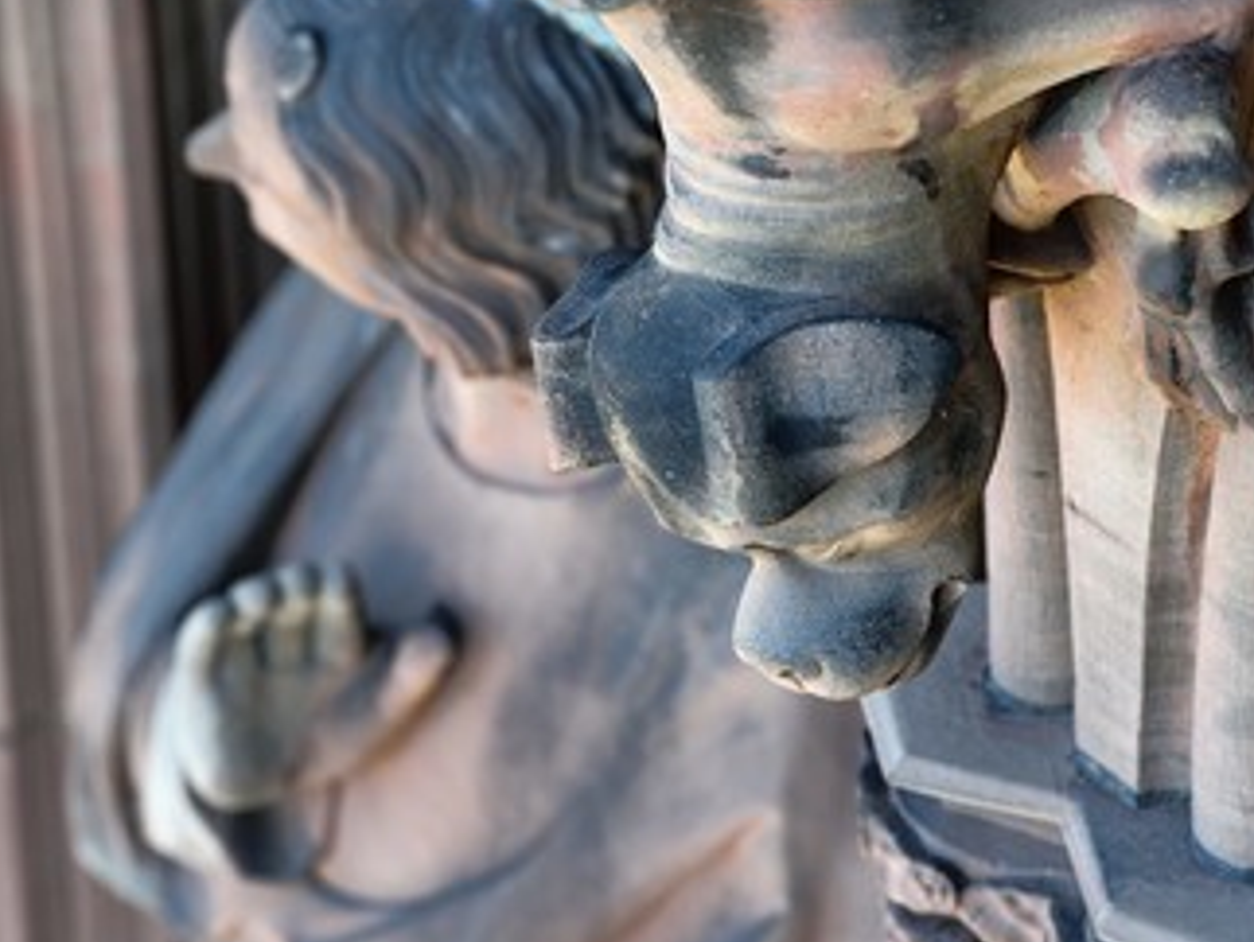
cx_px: 524
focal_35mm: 251
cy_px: 428
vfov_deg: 5.9
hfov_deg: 7.9
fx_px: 9100
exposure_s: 1/160
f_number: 5.6
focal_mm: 200
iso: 200
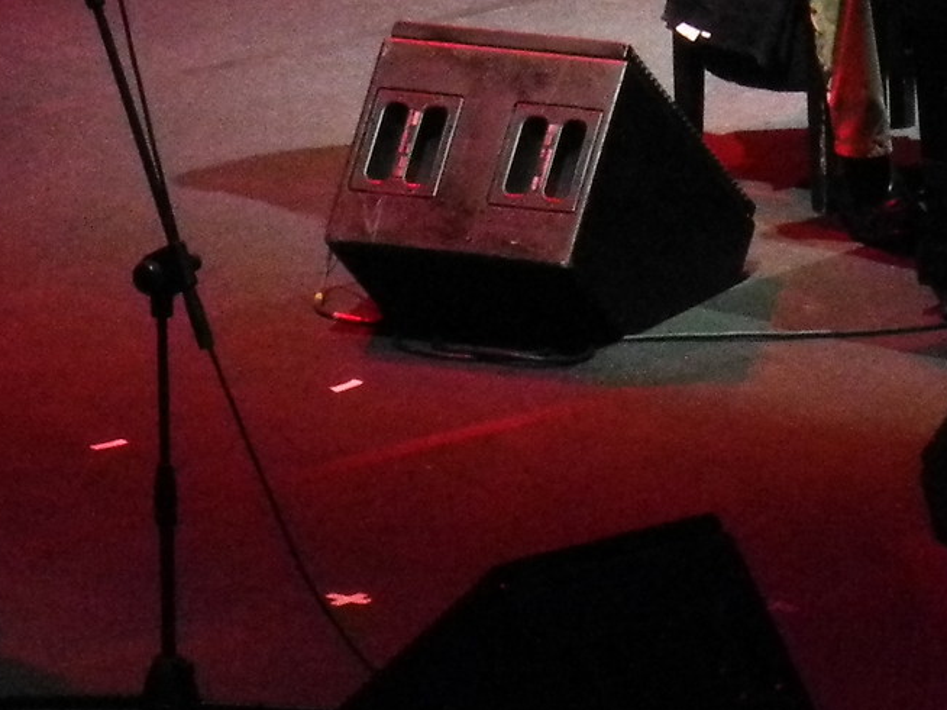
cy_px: -30
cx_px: 546
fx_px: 20073
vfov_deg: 2.0
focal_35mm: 734
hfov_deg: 2.7
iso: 800
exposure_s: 1/80
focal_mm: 42.6
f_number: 6.3
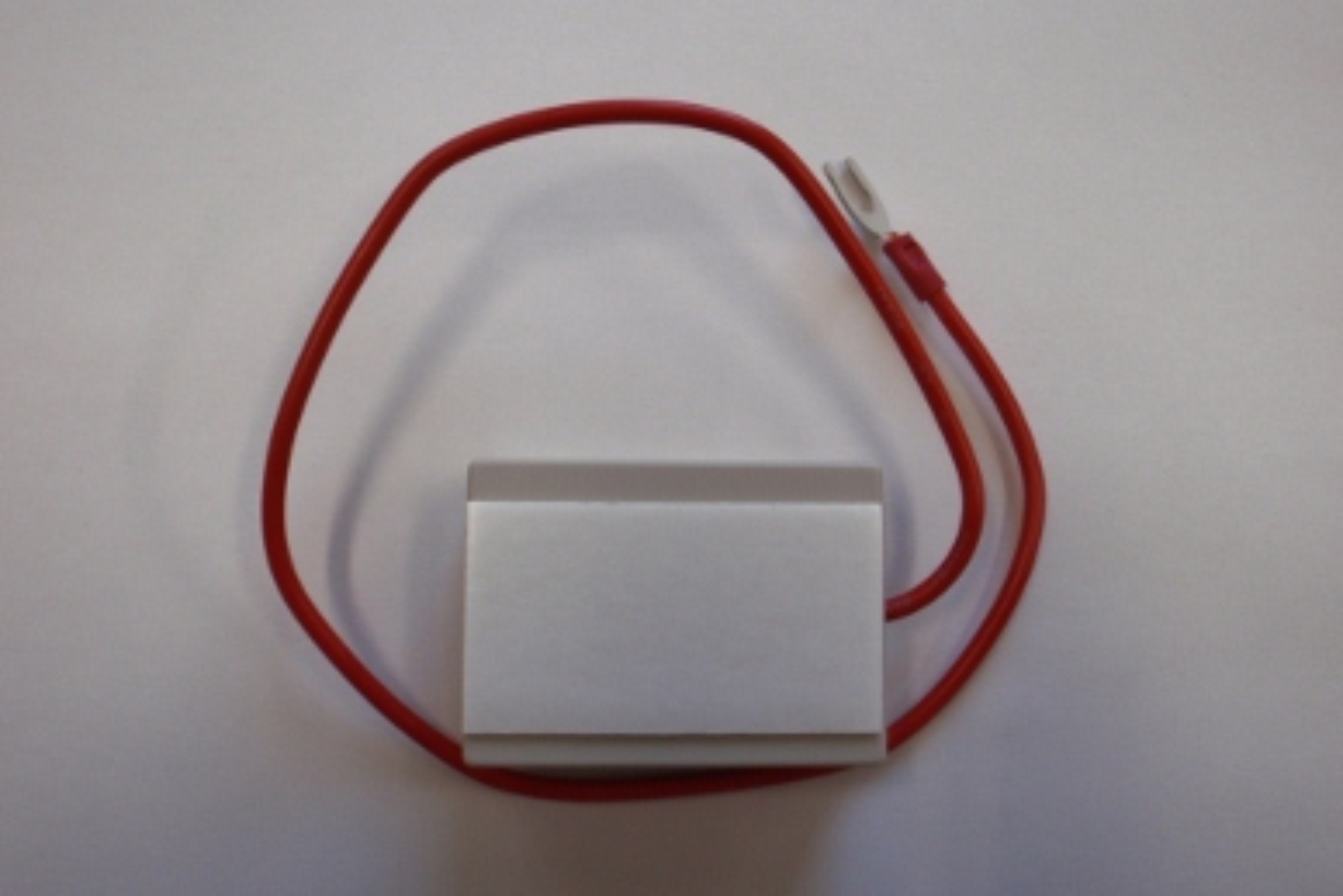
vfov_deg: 43.6
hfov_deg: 61.9
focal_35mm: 30
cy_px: 439
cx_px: 682
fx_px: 1120
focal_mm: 5
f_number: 3.5
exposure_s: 1/30
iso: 64
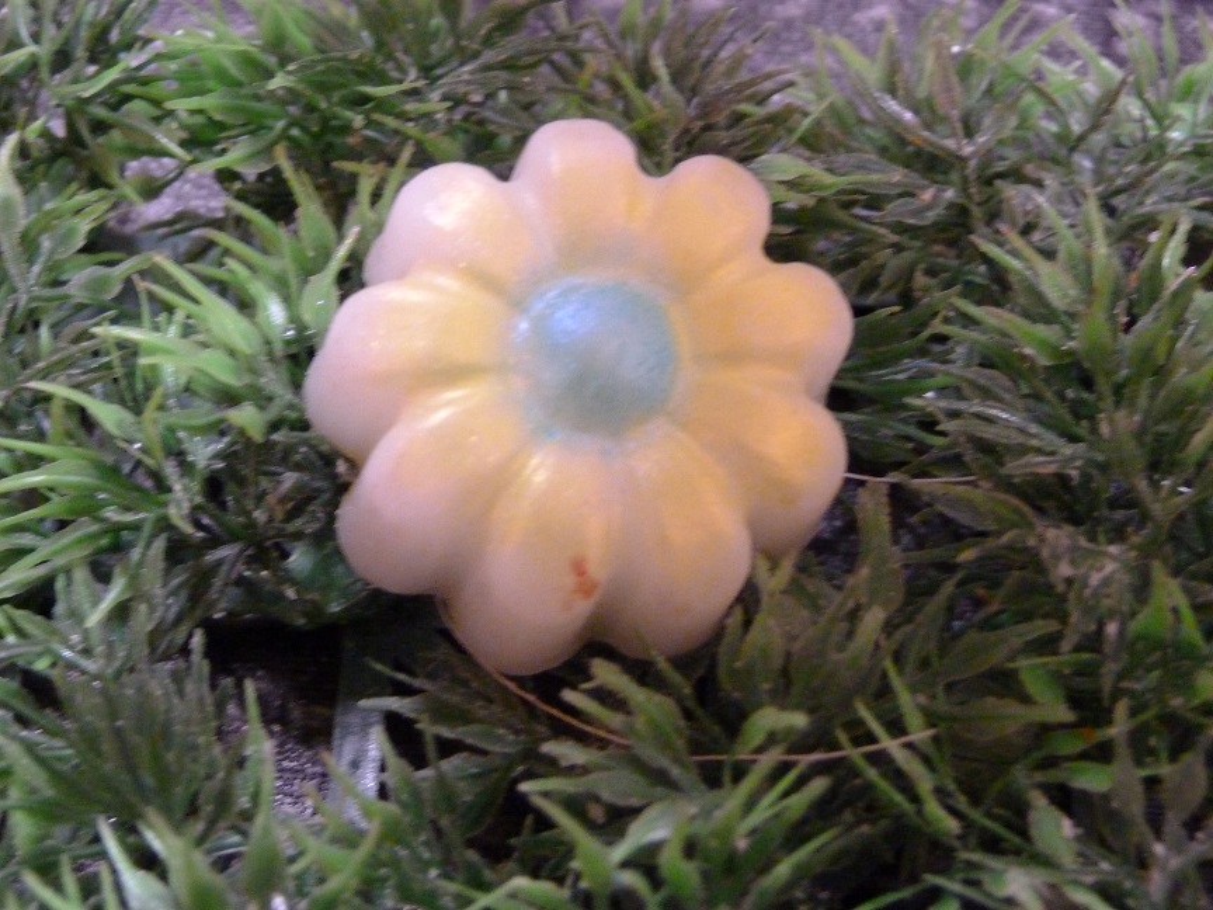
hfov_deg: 30.7
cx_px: 606
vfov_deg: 23.3
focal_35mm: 63
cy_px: 455
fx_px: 2208
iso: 800
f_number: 3.3
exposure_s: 1/13
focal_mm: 11.3
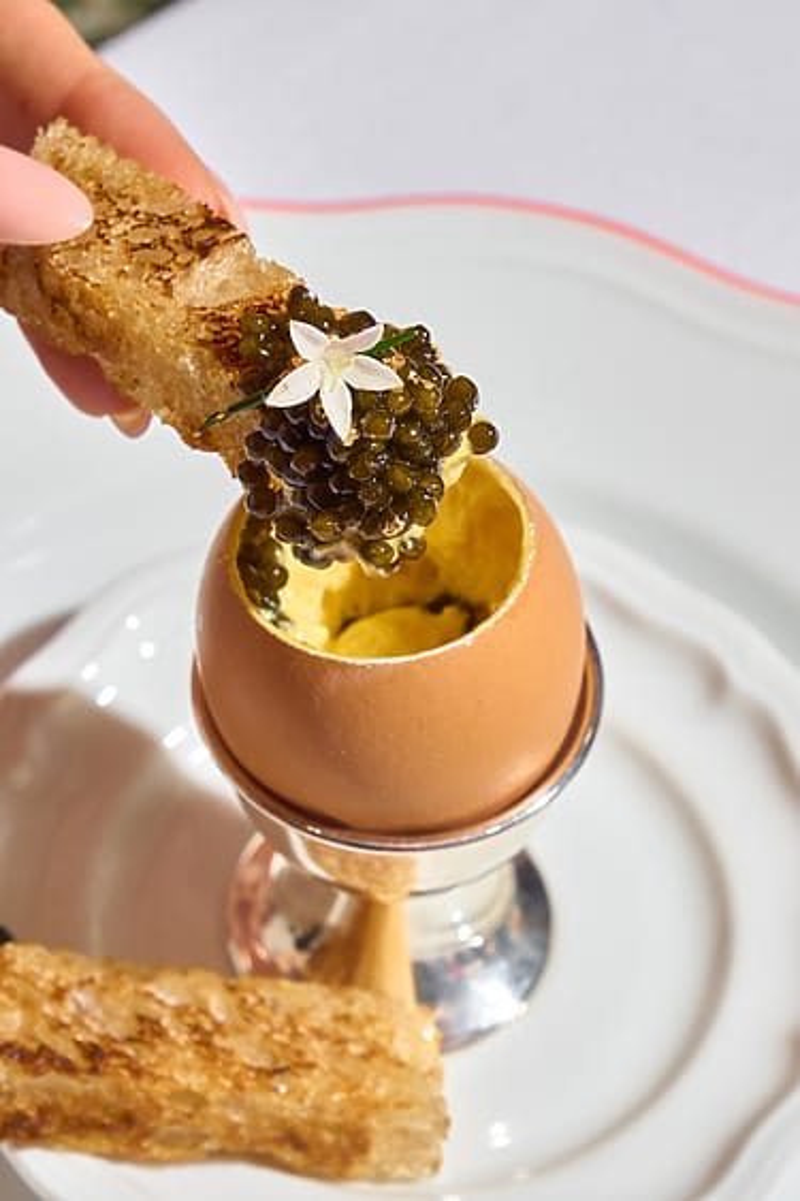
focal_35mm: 105
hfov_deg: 13.0
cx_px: 400
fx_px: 3502
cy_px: 600
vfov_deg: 19.5
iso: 800
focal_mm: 70
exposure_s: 1/160
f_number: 11
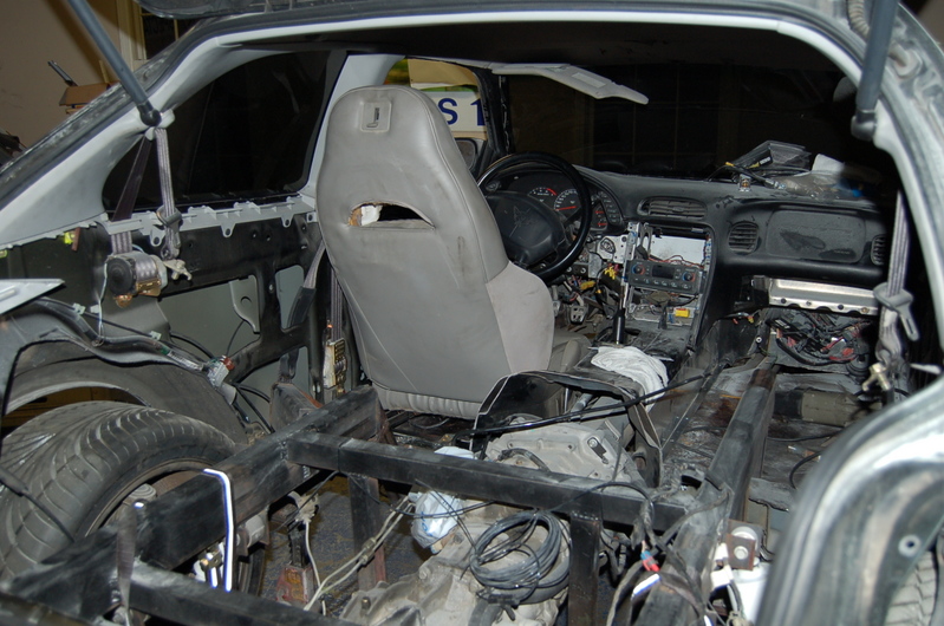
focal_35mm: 33
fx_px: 864
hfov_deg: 57.3
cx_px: 472
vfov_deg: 39.8
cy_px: 313
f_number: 3.8
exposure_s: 1/60
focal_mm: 22
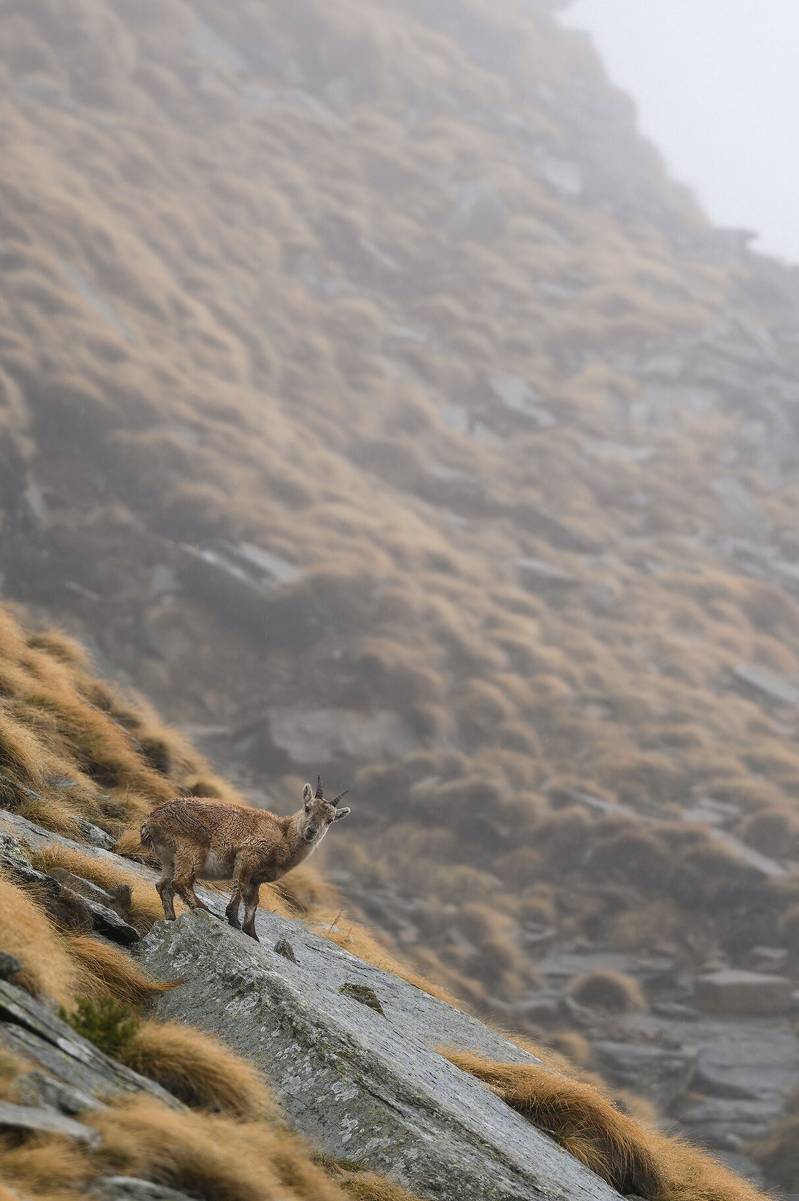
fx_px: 21996
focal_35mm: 660
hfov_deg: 2.1
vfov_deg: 3.1
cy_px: 433
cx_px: 521
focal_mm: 500
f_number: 6.3
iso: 200
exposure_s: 1/400
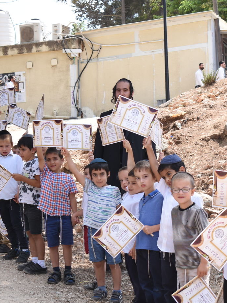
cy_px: 153
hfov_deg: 16.0
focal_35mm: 92
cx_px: 97
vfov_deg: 21.3
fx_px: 805
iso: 640
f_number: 5
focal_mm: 42
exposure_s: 1/1250
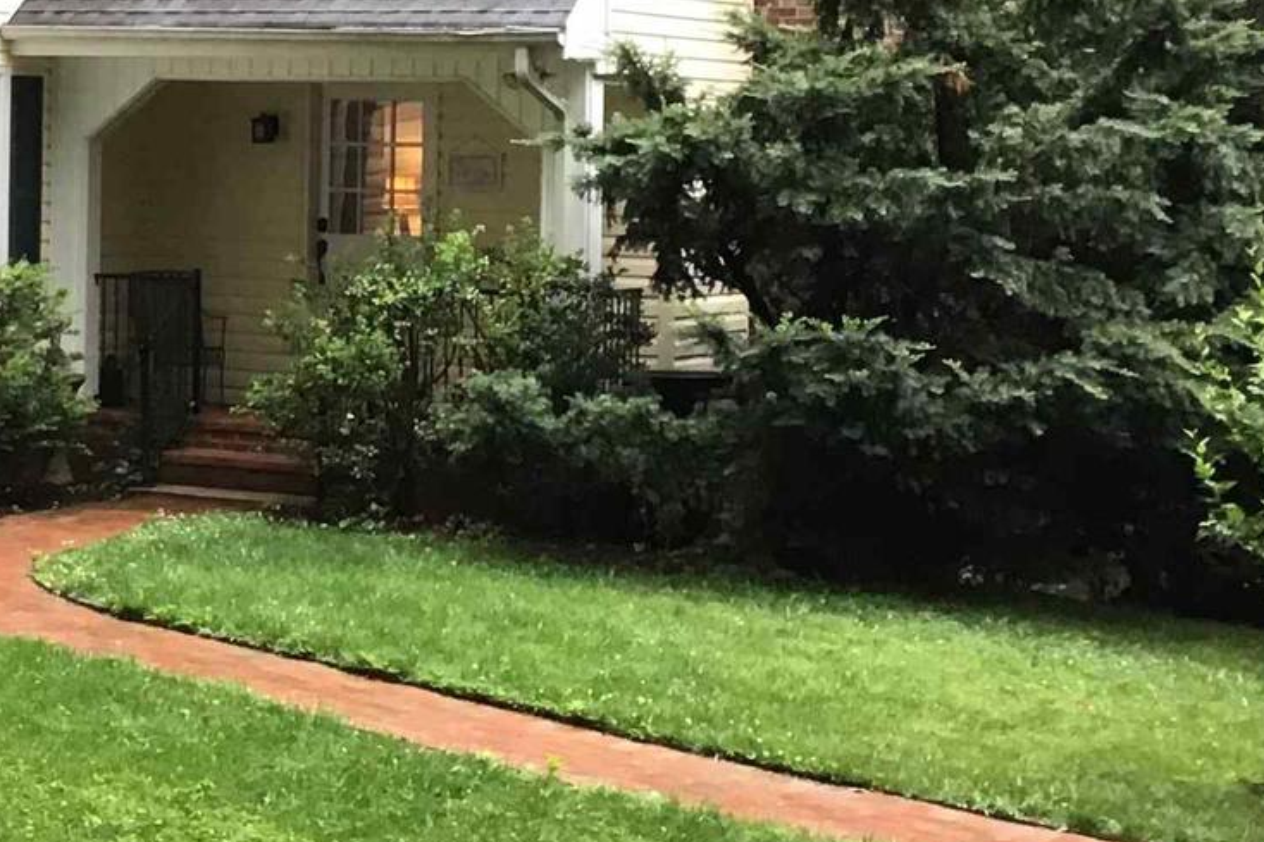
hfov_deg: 21.9
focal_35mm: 90
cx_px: 46
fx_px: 3159
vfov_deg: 15.1
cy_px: 152
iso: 40
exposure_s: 1/30
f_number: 2.4
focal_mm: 3.3
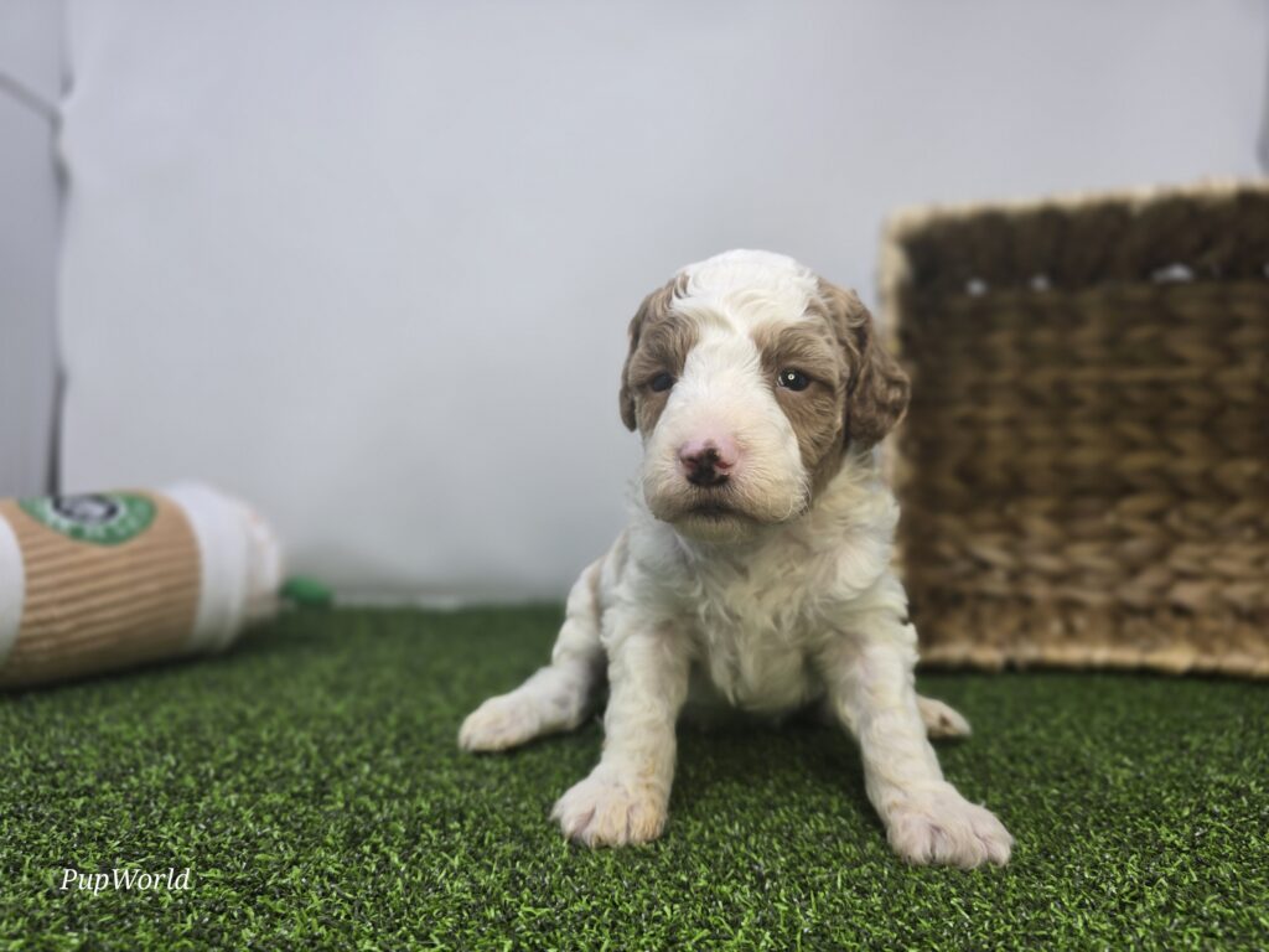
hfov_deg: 73.9
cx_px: 634
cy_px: 476
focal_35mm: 23
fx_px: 843
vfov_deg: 58.9
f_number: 1.7
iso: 40
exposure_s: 1/120
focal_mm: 6.3
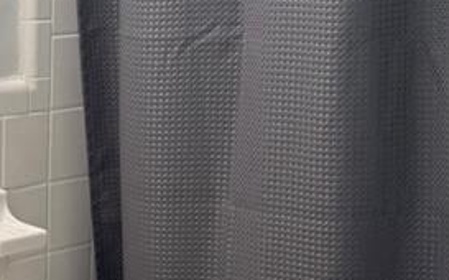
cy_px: 292
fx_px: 1369
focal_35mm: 112
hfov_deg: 17.7
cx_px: -104
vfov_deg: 11.5
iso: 100
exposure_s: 1/120
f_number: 1.78
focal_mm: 6.76
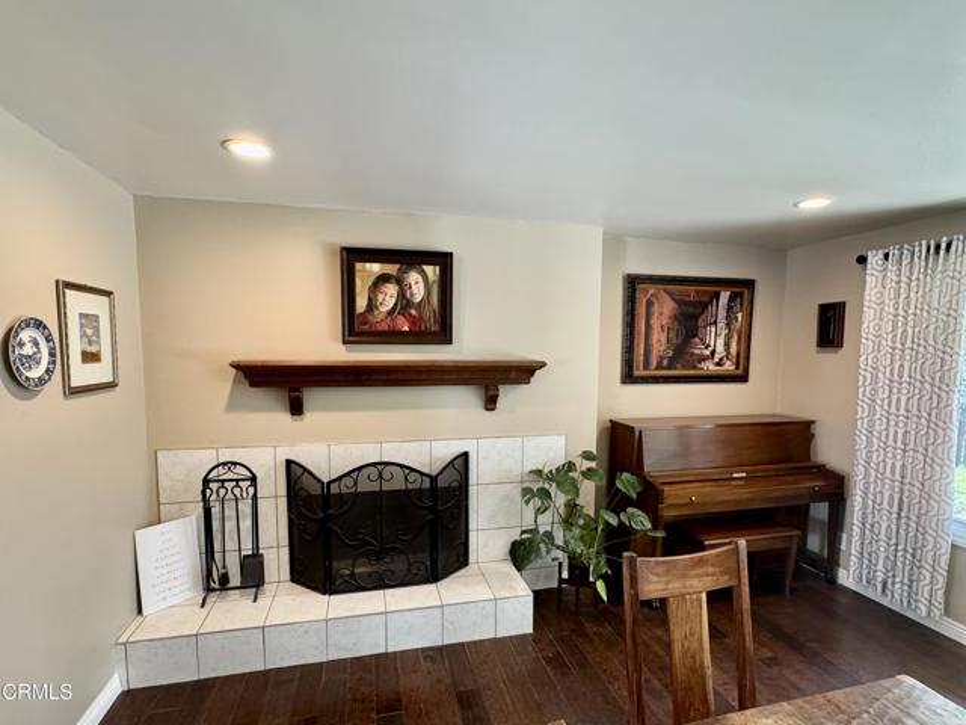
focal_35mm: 14
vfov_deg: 85.7
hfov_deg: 102.1
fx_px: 391
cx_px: 483
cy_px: 362
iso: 250
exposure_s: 1/60
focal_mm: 2.22
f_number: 2.2
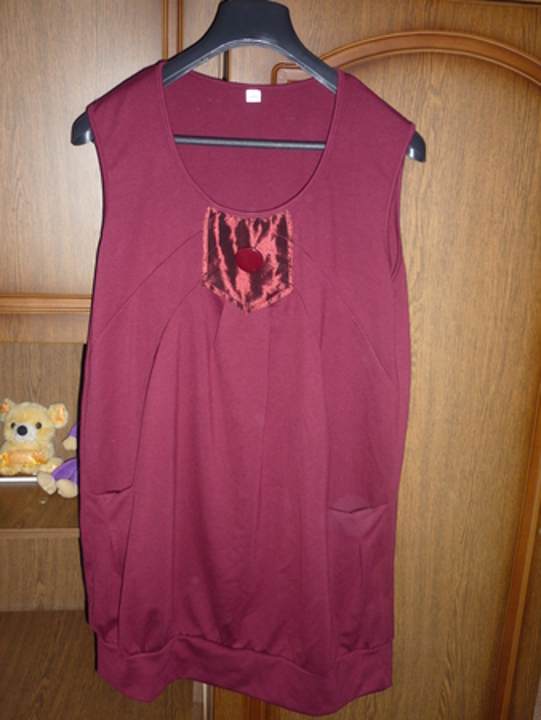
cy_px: 360
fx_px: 687
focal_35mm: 33
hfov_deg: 43.0
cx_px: 270
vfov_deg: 55.3
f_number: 2.8
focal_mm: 5.5
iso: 100
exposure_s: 1/30
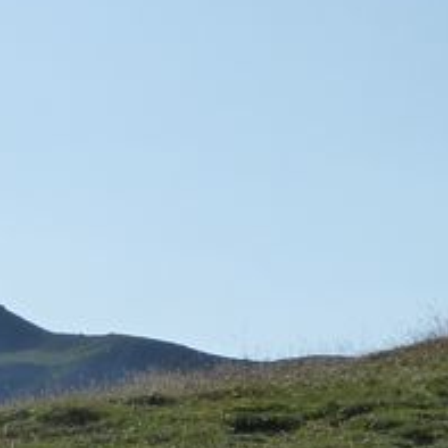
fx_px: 2738
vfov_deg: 9.3
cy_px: 434
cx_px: 161
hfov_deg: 9.3
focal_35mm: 187
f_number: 5.6
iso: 125
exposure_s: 1/800
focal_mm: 8.5
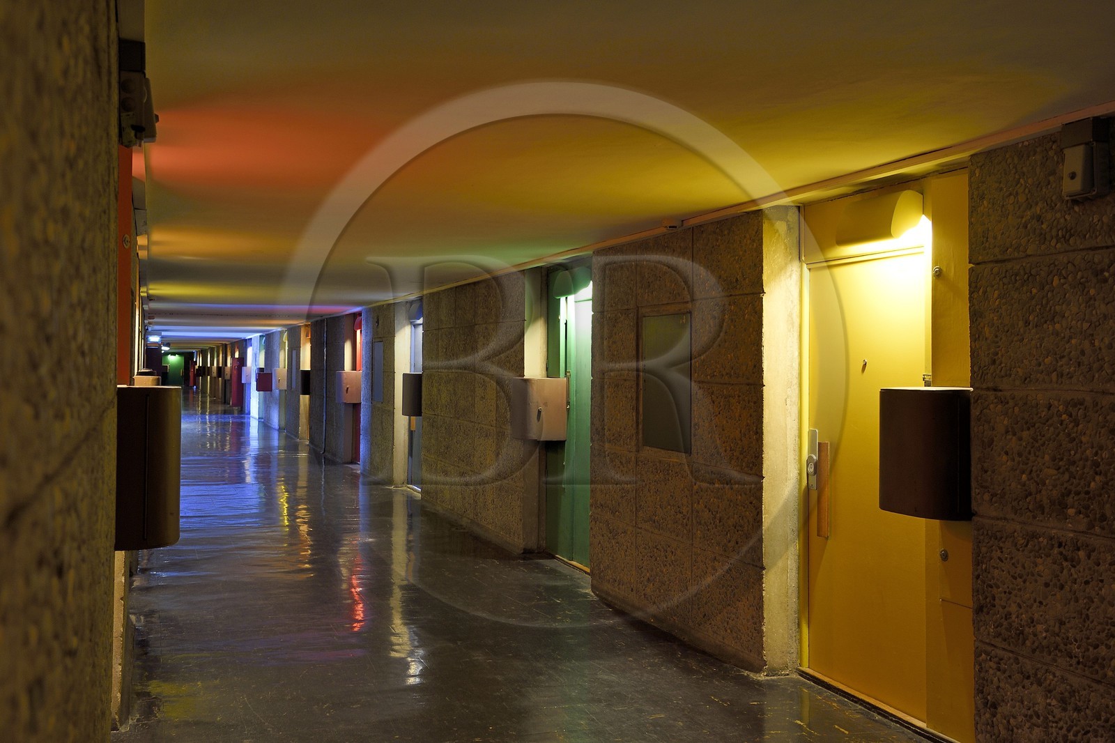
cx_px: 558
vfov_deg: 38.9
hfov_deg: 55.8
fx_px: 1053
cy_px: 372
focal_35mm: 34
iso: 400
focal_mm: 34
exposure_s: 1.3
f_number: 7.1
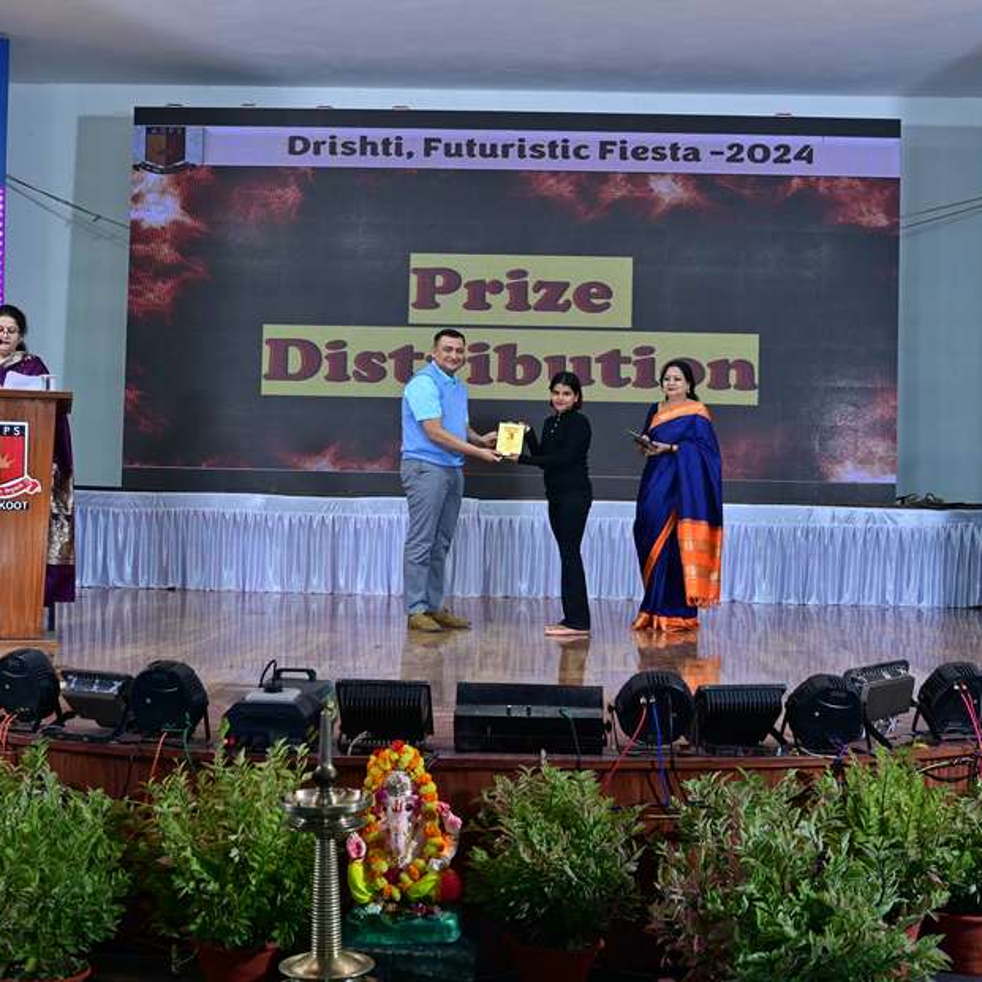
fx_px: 1669
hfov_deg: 32.8
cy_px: 497
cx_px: 500
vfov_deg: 32.8
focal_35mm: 52
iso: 125
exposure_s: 1/125
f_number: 5
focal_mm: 38
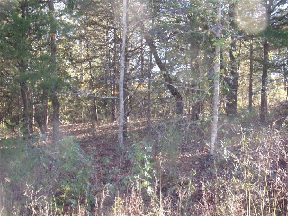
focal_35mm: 46
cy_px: 108
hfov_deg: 41.2
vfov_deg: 31.5
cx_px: 144
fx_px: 383
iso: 101
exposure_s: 1/34
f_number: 4.1
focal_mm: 8.3
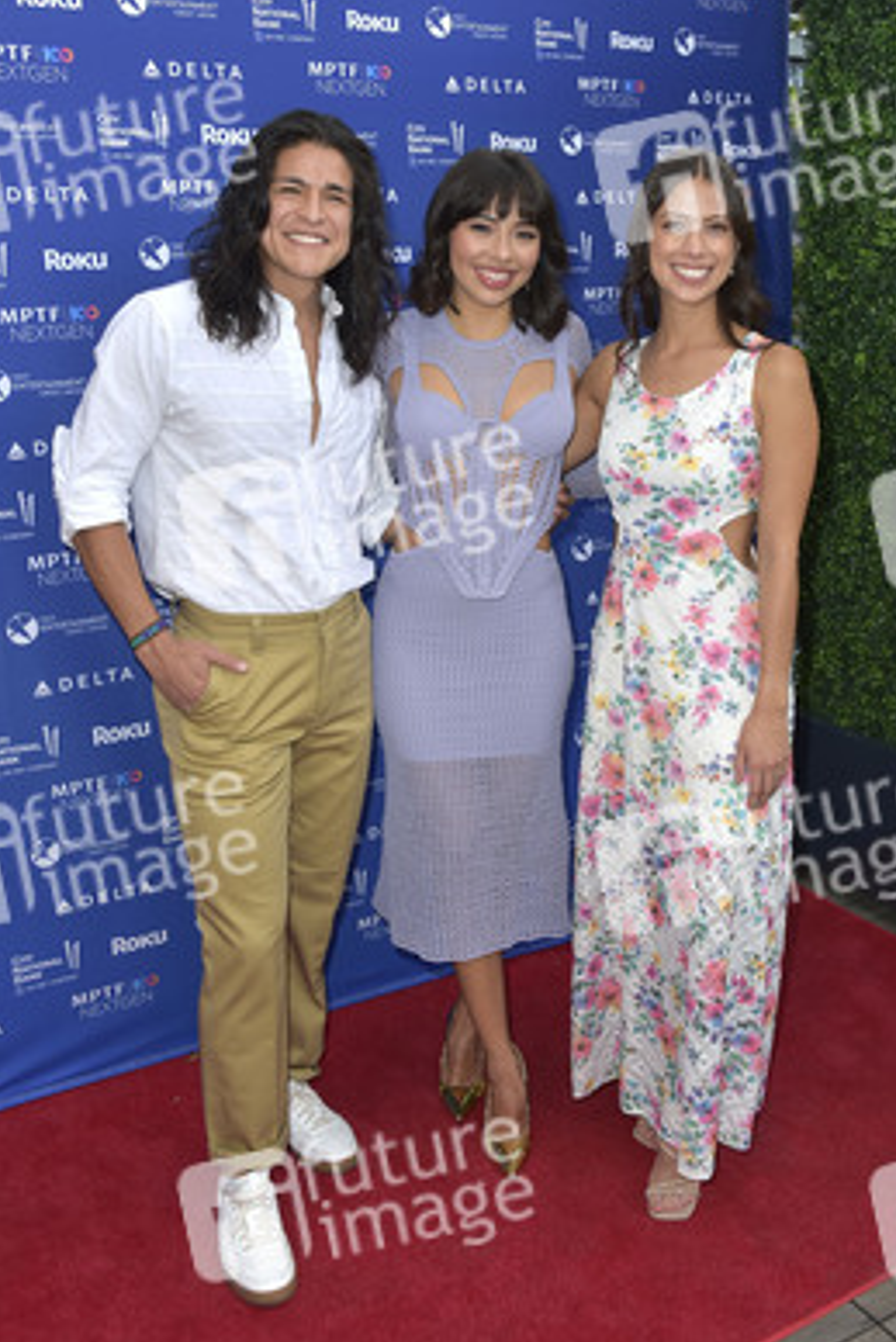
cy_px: 681
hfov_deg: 40.0
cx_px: 458
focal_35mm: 33
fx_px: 1231
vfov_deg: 57.2
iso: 320
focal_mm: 32
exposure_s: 1/250
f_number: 7.1
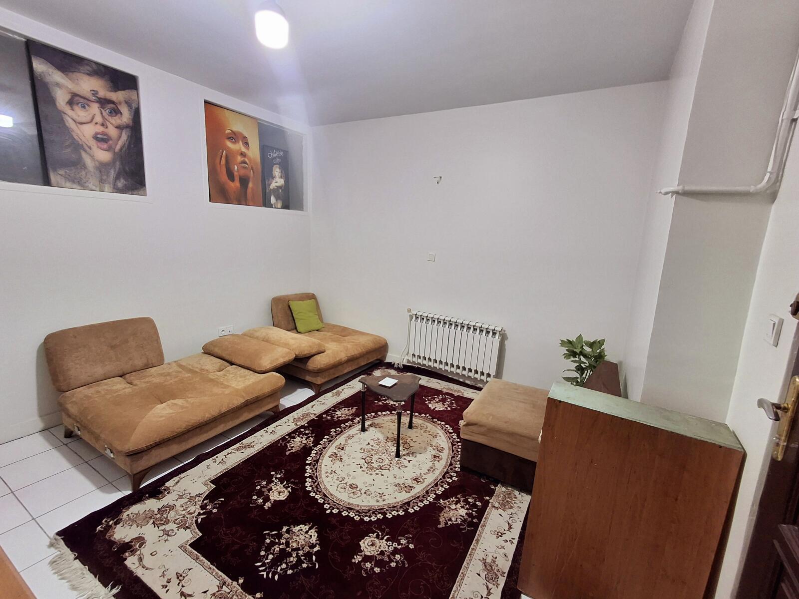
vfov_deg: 78.1
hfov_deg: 94.5
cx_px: 400
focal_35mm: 16
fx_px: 369
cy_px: 300
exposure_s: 1/40
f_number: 2.2
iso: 125
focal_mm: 1.64
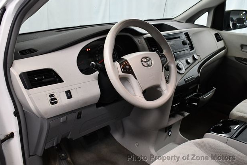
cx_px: 122
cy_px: 81
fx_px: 254
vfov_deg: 36.0
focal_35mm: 37
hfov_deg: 51.9
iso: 2000
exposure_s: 1/125
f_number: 3.5
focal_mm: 18
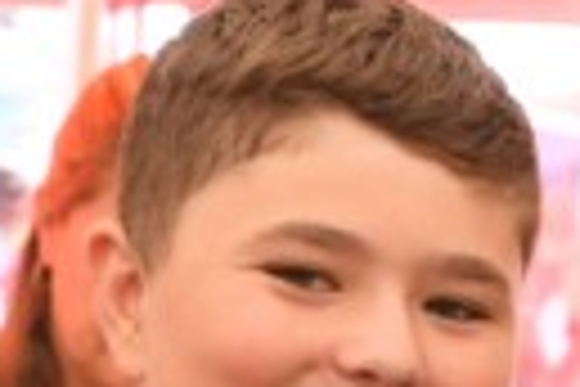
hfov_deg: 4.6
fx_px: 7072
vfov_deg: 3.1
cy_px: 446
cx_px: 1030
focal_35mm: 439
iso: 640
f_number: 8
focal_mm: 70
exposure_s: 1/125
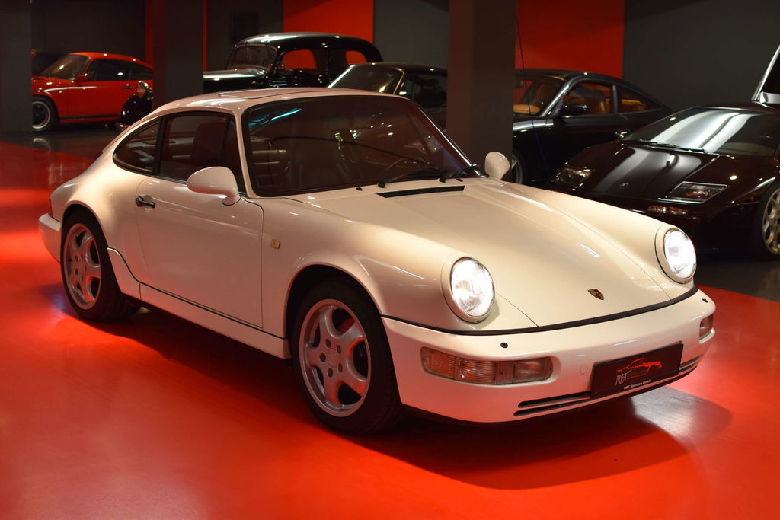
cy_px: 260
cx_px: 390
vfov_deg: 25.8
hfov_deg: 37.8
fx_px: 1138
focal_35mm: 52
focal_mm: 35
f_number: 4
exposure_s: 1/60
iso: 450
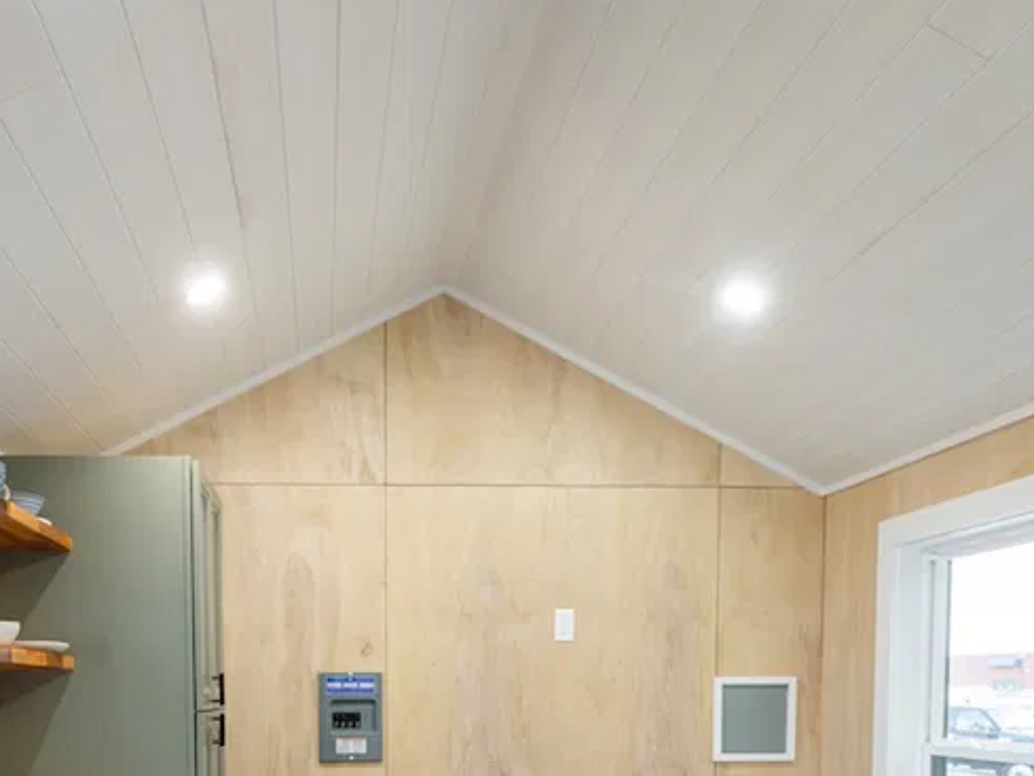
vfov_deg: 38.8
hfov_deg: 54.7
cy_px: 751
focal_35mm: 33
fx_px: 986
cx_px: 387
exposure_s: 1/80
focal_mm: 14
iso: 1250
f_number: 7.1
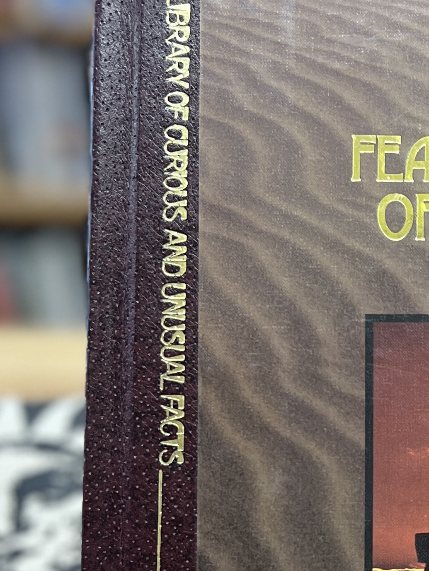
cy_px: 496
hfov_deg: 18.4
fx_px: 1255
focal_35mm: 76
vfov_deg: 25.0
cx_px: 516
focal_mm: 5.7
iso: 160
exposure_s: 1/60
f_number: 1.5
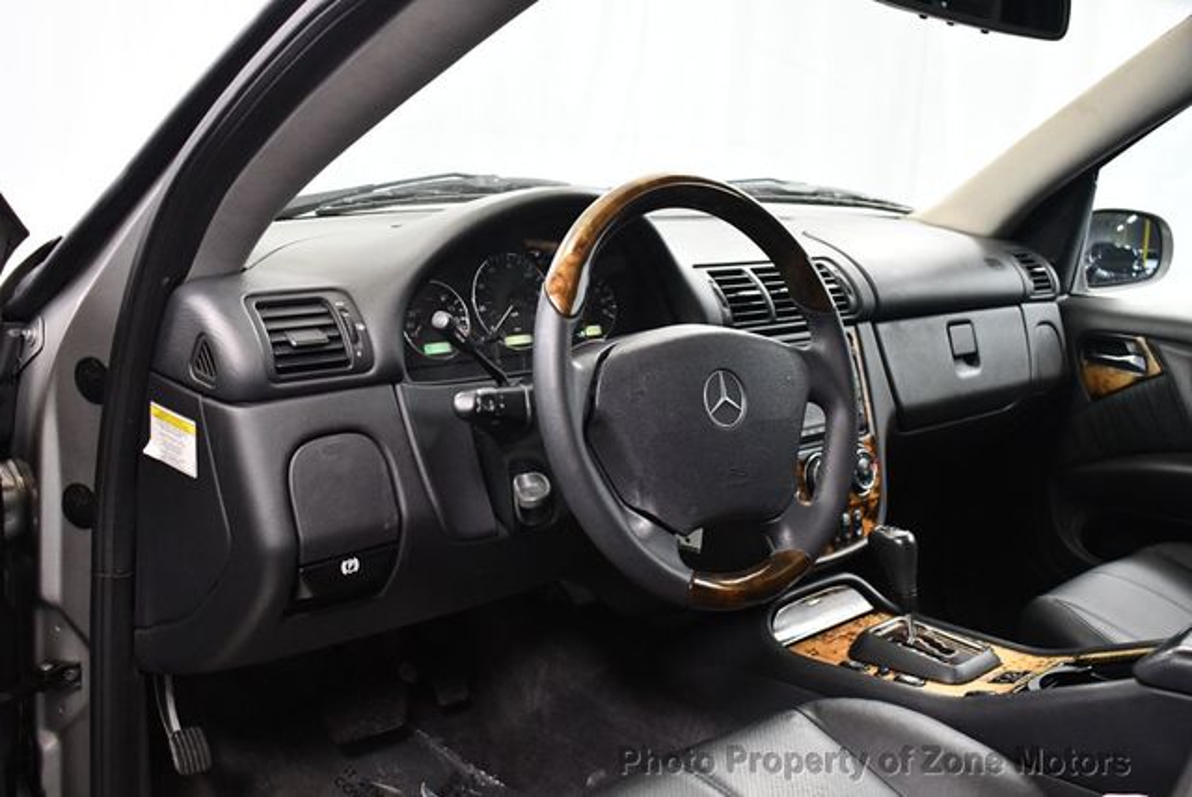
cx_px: 596
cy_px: 398
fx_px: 1193
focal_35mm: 36
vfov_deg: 36.9
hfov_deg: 53.1
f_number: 3.5
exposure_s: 1/80
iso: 3200
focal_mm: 18
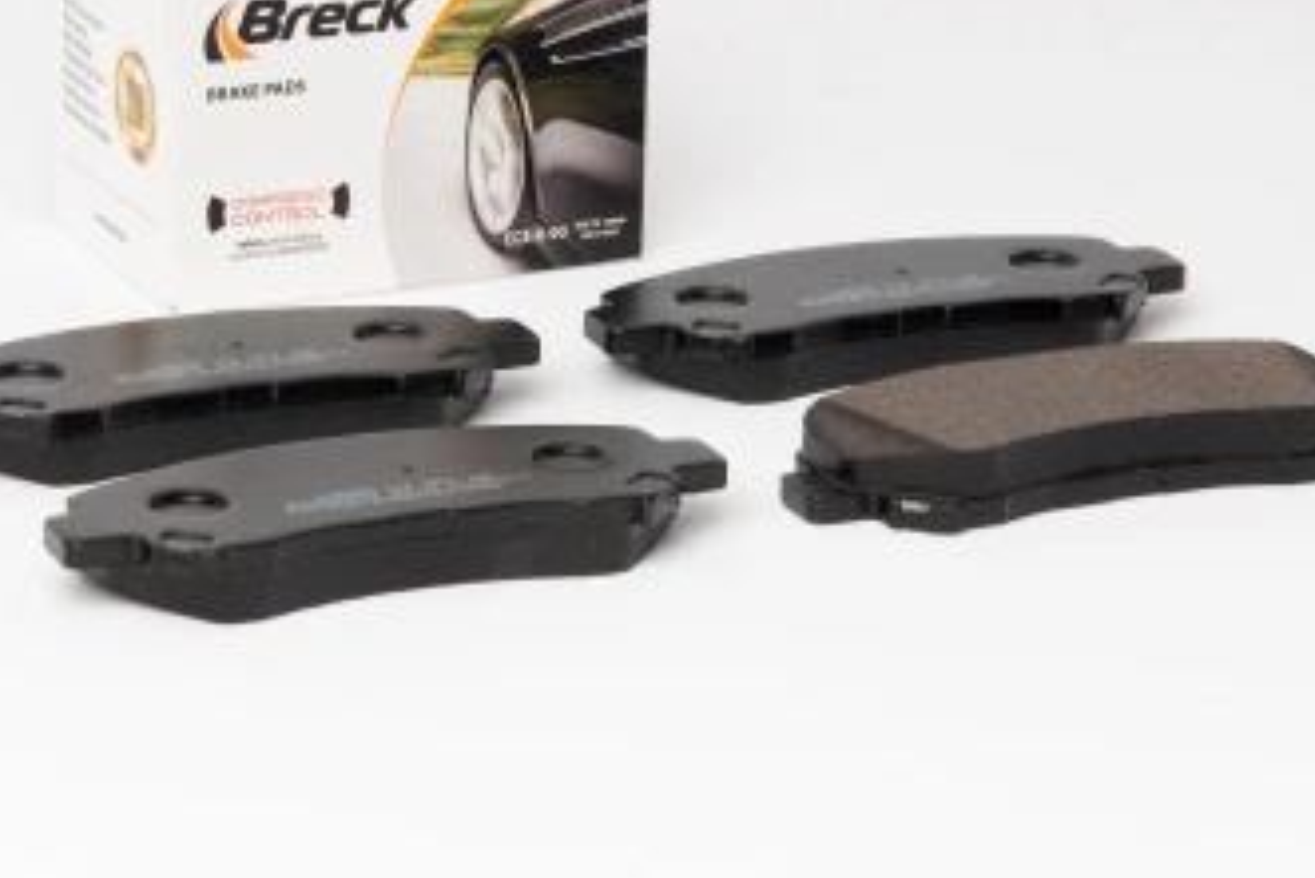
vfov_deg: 8.4
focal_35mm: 163
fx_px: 5956
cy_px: 306
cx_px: 612
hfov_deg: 12.6
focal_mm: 60
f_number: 13
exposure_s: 1/200
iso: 100
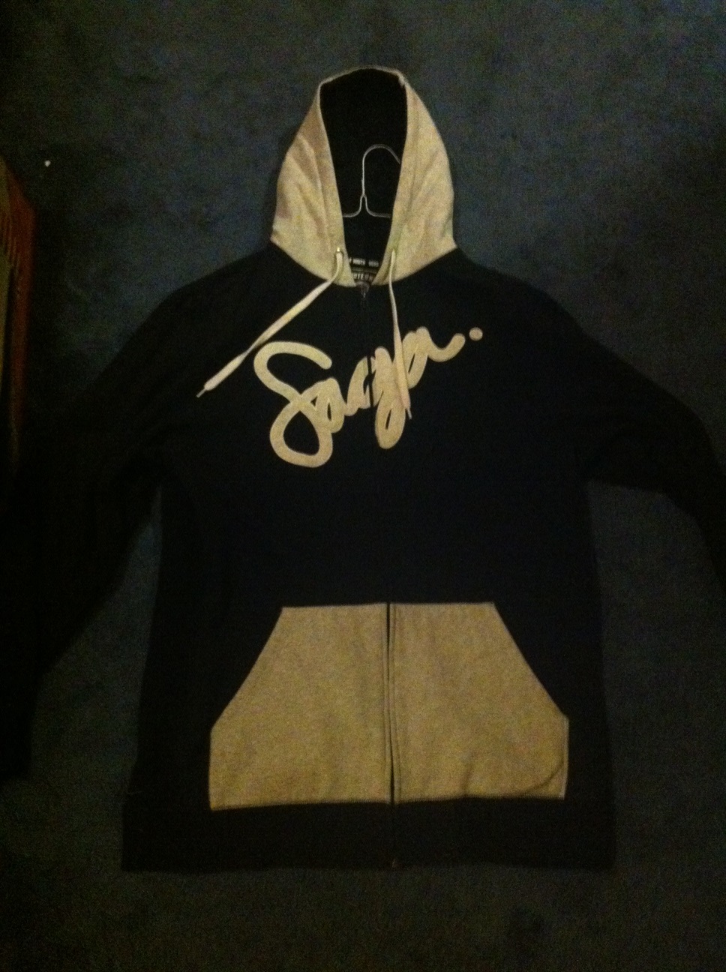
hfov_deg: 40.6
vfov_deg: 52.7
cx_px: 363
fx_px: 981
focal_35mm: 35
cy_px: 486
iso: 1000
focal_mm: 3.85
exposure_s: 1/15
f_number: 2.8
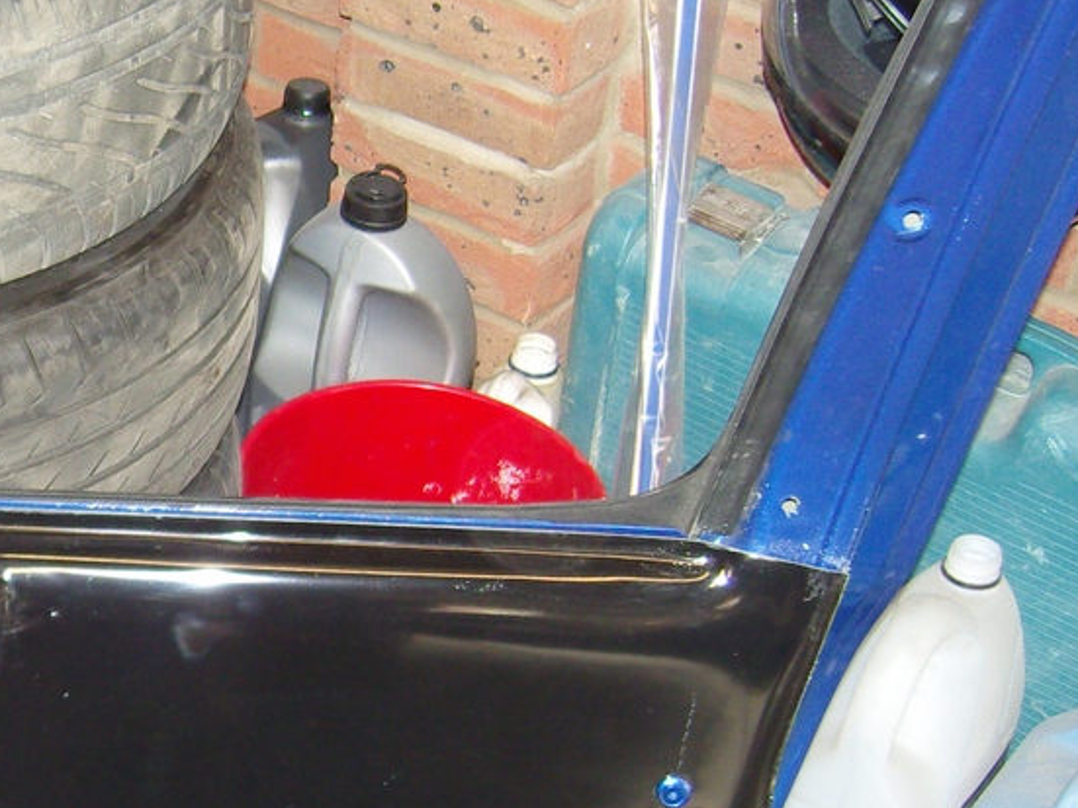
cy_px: 544
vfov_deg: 18.6
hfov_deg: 23.3
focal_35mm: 79
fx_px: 2460
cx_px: -102
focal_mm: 7.3
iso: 200
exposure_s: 1/40
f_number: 2.8
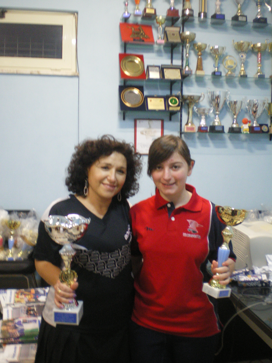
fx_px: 398
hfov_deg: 37.7
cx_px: 136
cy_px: 182
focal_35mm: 38
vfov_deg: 49.0
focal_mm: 6.3
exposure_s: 1/8
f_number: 3.1
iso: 400
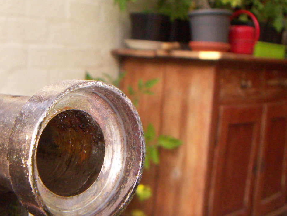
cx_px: 67
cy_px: 155
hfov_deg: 31.0
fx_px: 506
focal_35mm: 61
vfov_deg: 23.8
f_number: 6.7
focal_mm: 4.7
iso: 200
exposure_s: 1/100
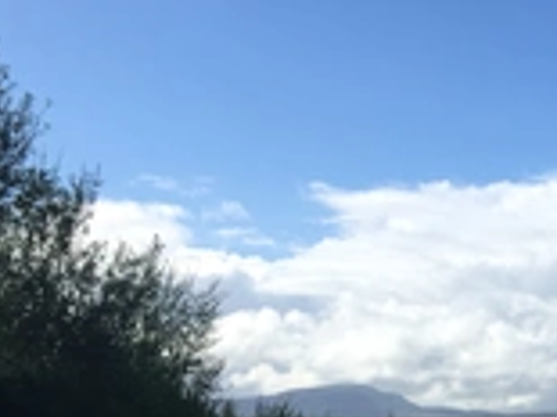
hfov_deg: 21.0
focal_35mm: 90
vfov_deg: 15.8
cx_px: 575
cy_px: 503
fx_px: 1447
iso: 25
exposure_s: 1/1709
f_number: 2.2
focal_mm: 4.2
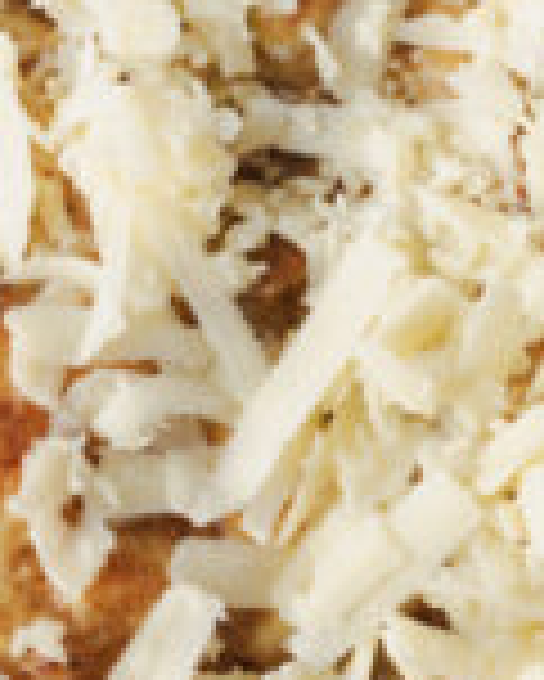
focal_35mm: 233
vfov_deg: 8.3
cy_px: 383
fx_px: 4684
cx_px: 326
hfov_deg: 6.6
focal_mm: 50
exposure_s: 1/10
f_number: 4.5
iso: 100
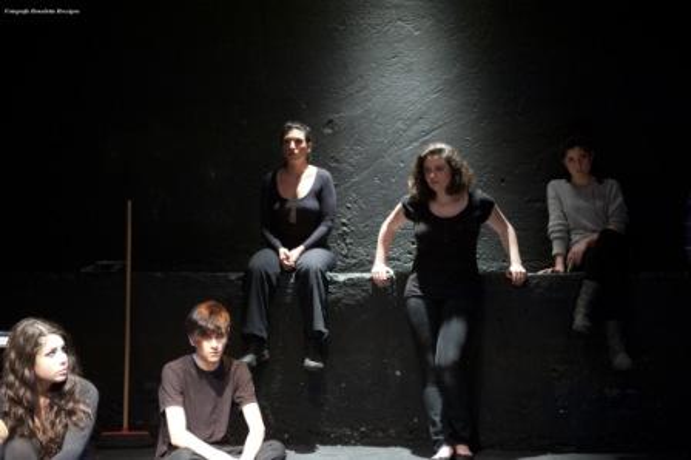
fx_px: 1343
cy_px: 230
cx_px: 346
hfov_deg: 28.9
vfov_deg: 19.4
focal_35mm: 70
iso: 2500
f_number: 2.8
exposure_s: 1/40
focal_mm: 70
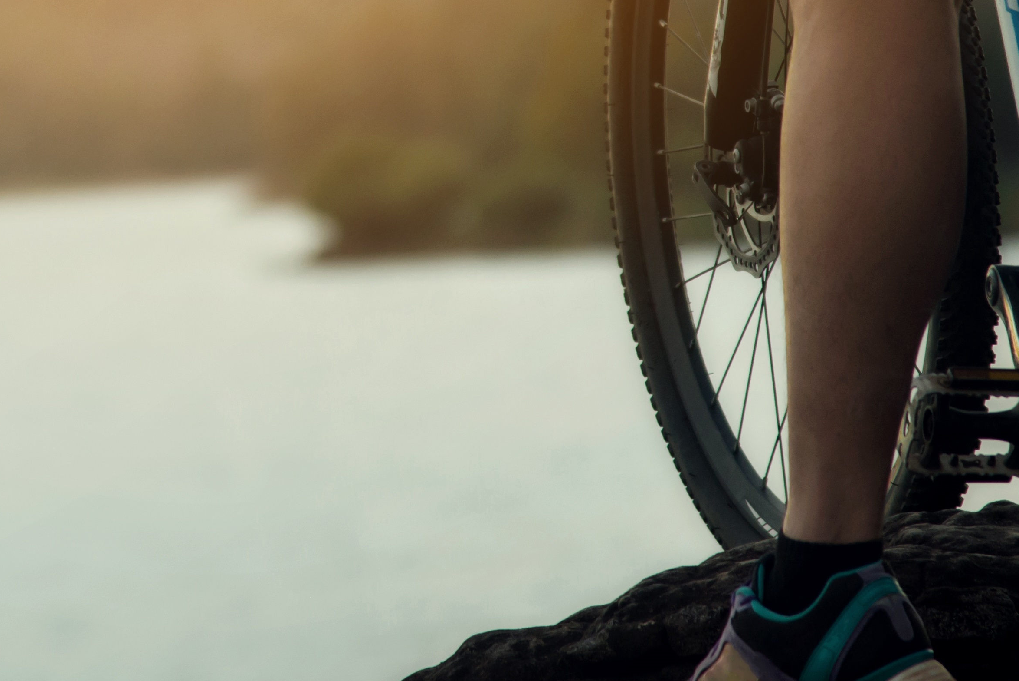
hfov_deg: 5.5
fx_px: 10646
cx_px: 203
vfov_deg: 3.7
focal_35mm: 376
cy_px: -109
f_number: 4
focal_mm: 120
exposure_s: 1/125
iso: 320
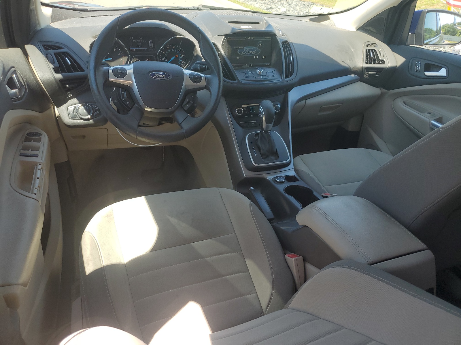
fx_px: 346
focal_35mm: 26
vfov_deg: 53.1
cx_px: 230
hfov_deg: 67.3
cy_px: 172
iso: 50
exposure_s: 1/385
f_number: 1.5
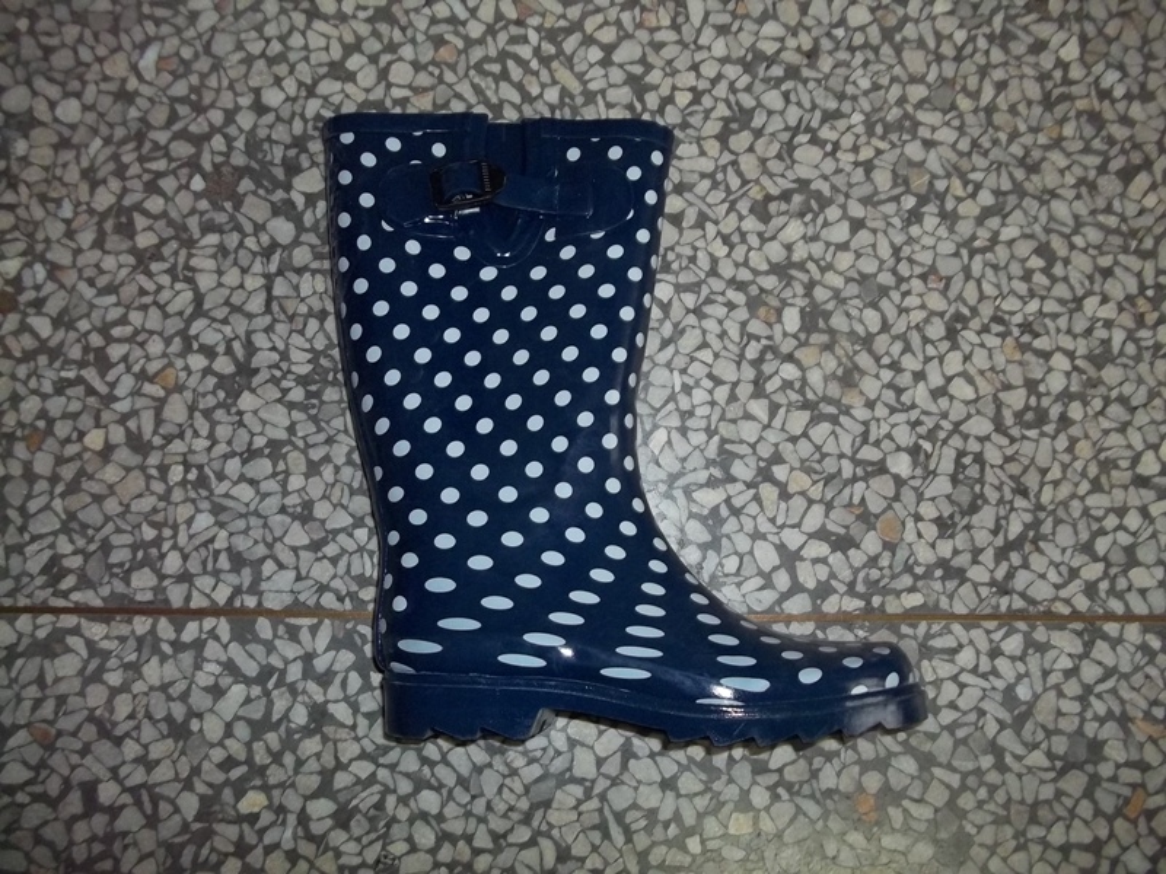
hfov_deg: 56.8
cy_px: 437
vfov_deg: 44.2
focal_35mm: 32
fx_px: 1078
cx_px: 583
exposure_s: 1/30
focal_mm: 5.7
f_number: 2.9
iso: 160
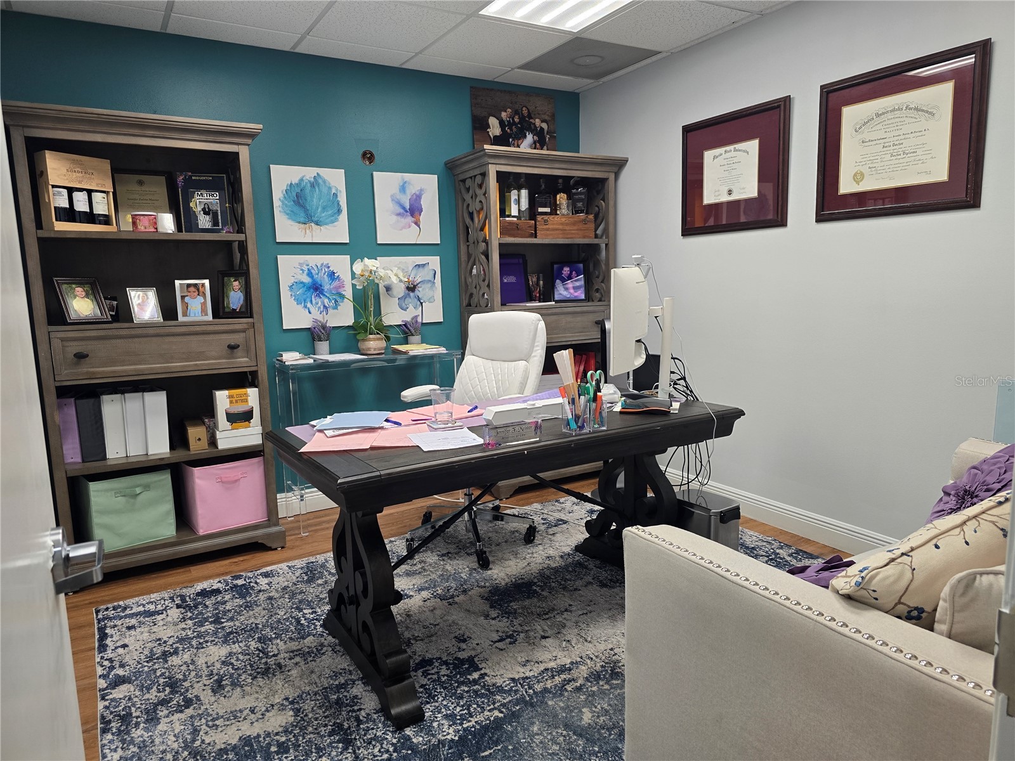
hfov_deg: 73.9
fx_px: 674
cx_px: 508
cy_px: 380
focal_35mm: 23
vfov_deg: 58.9
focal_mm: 6.3
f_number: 1.7
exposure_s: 1/120
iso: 125
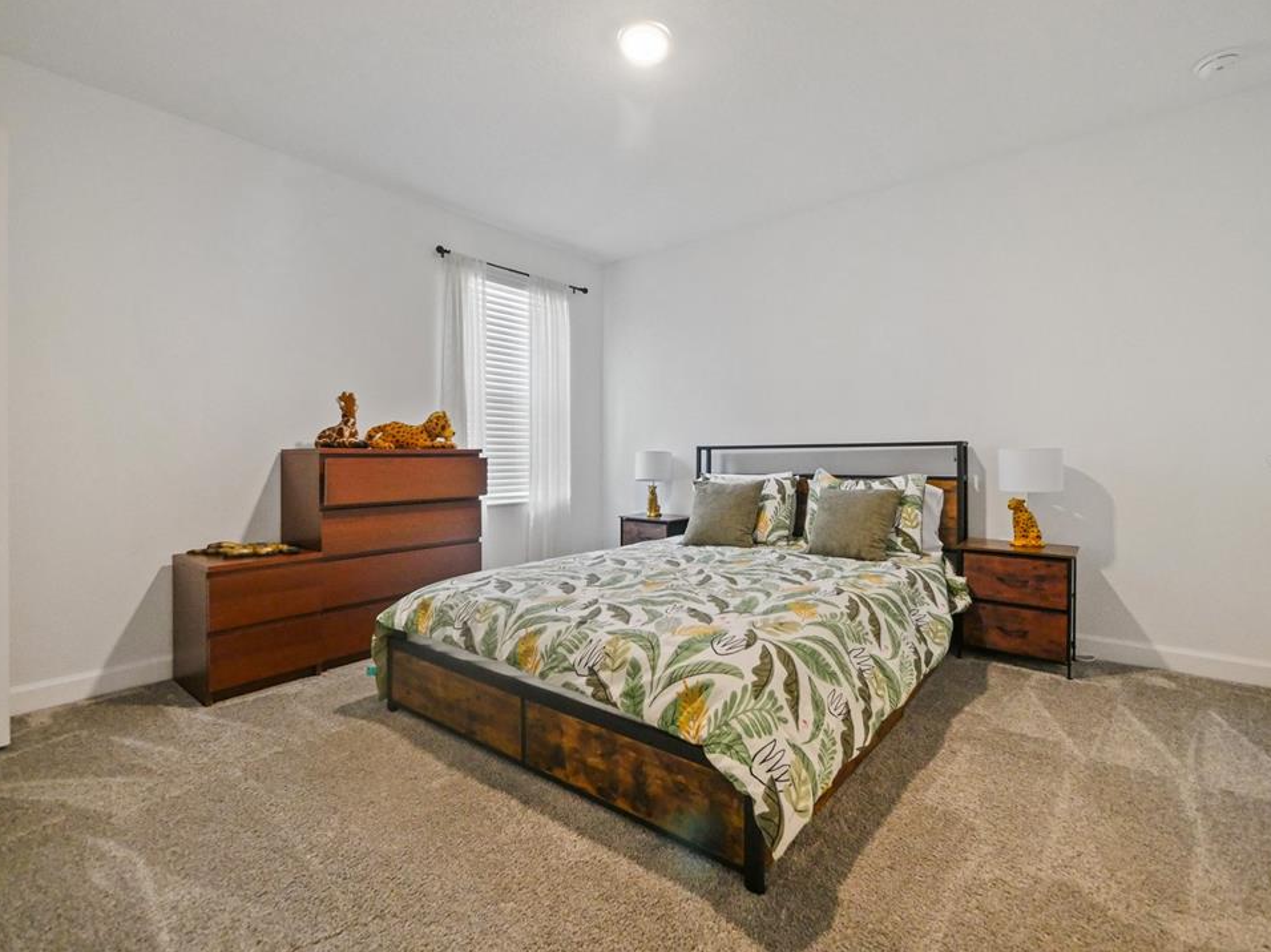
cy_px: 463
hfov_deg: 98.1
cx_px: 667
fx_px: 550
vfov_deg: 81.7
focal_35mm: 15
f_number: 4
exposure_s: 1/50
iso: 3200
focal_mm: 7
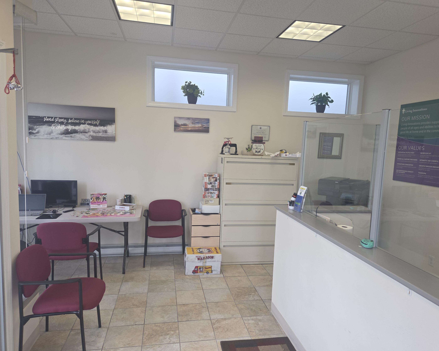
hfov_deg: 70.3
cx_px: 228
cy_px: 176
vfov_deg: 58.8
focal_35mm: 24
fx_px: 312
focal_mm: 5.4
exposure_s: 1/60
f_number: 1.8
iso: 40
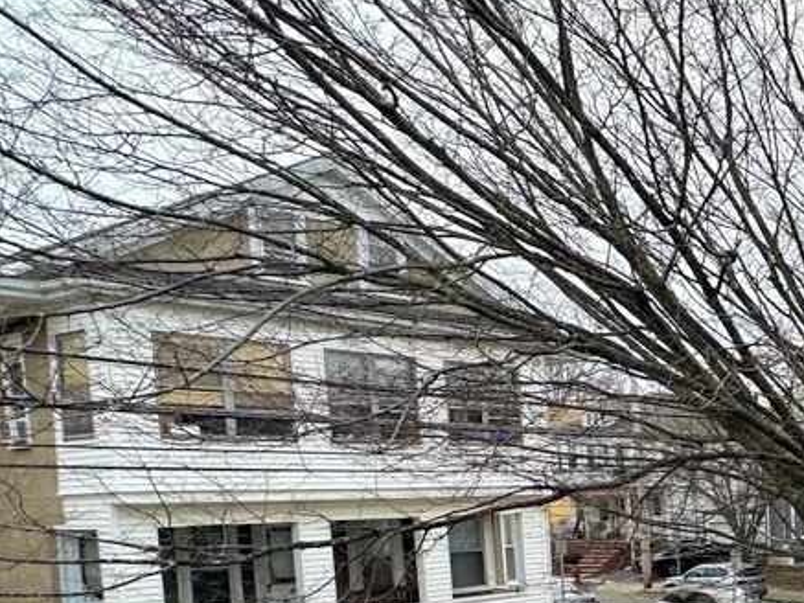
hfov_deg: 32.3
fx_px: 953
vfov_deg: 33.4
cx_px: 1085
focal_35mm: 41
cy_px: 539
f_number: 2.2
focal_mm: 2.22
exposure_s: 1/754
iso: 40
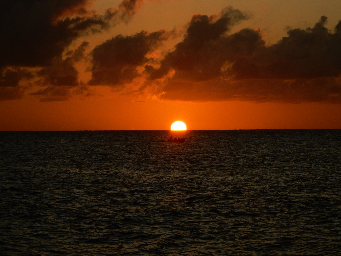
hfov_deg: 12.0
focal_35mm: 164
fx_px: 1616
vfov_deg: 9.1
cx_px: 170
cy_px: 128
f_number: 6
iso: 125
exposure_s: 1/800
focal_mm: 29.2
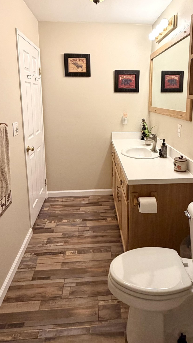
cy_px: 133
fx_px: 218
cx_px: 115
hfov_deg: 47.5
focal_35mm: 24
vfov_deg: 75.2
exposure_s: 1/60
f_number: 2.2
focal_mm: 2.22
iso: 320
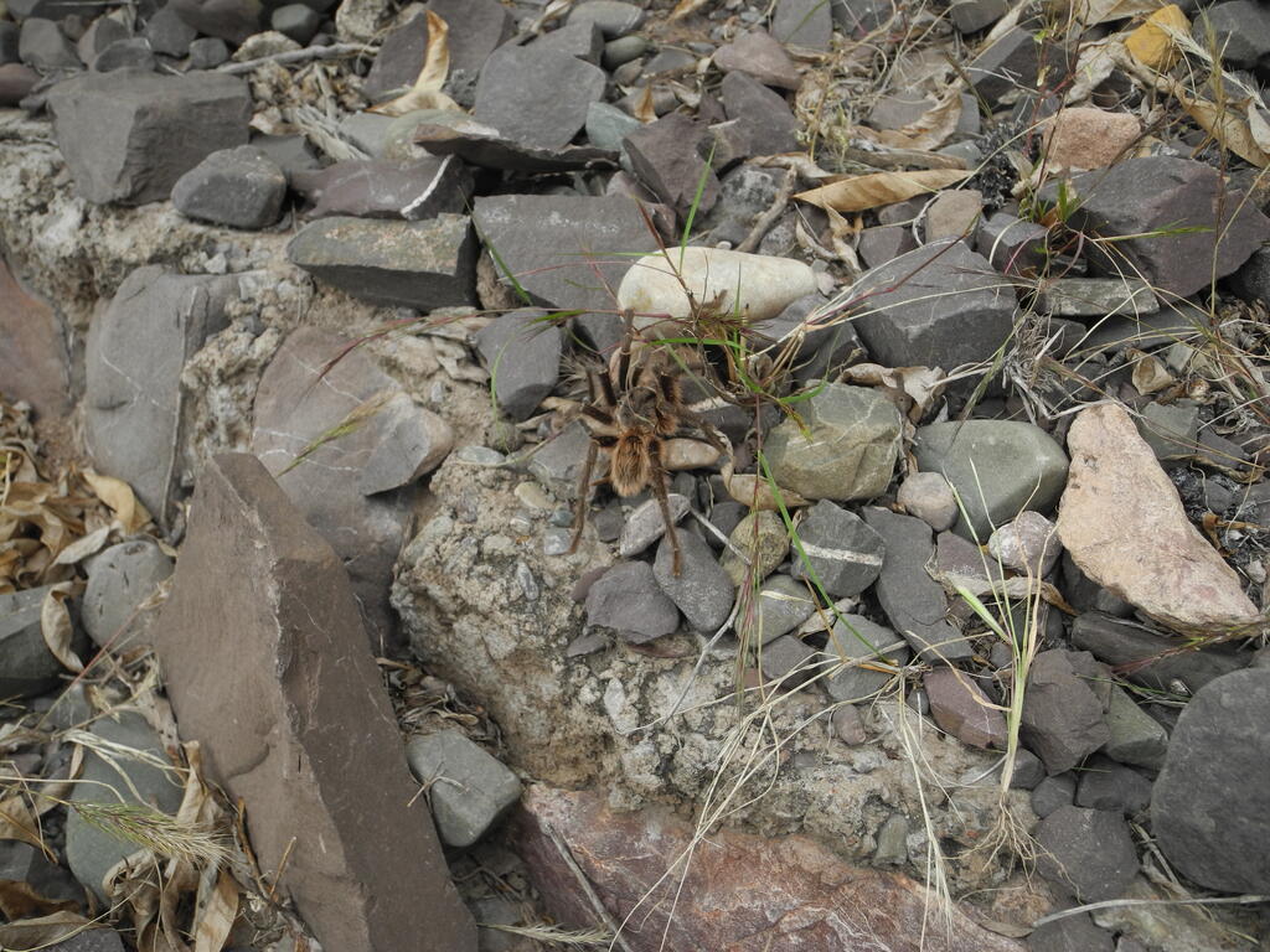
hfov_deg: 63.4
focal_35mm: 28
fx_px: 1027
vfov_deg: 49.7
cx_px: 635
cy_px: 476
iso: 100
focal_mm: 6
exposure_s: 1/320
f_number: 2.8
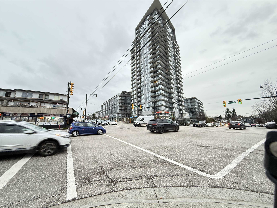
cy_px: 104
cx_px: 138
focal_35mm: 14
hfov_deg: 102.1
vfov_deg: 85.7
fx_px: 112
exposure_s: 1/99
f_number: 2.2
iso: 200
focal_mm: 2.22
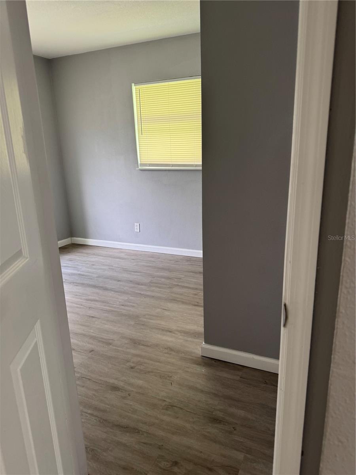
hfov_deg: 56.8
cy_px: 238
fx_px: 329
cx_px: 178
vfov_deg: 71.6
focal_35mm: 24
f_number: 1.78
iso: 125
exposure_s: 1/60
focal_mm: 6.76
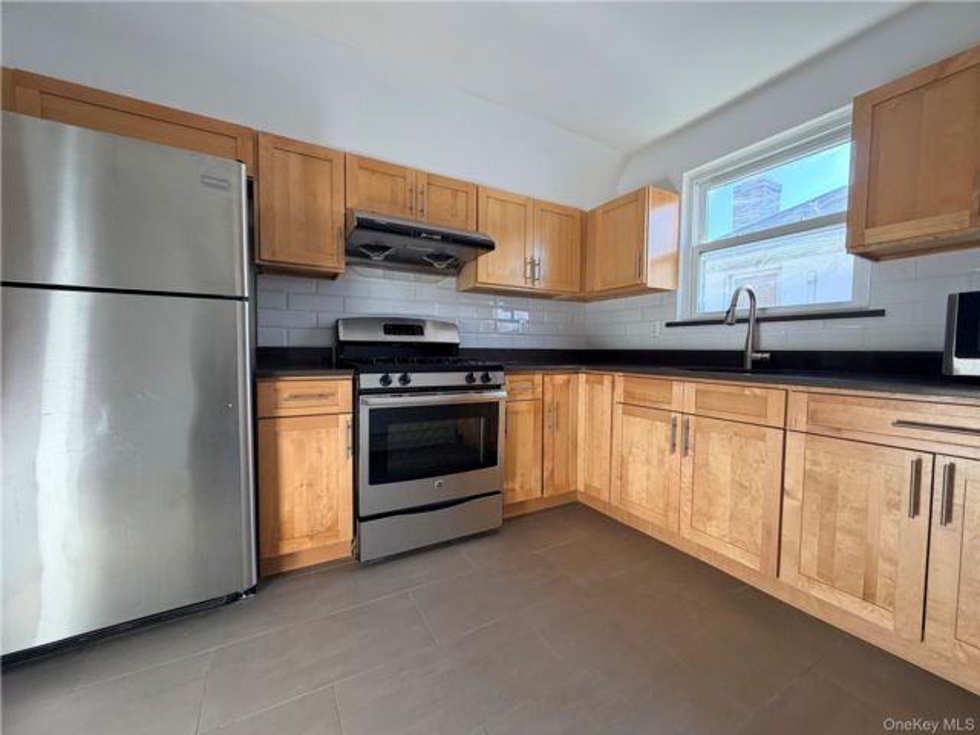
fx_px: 396
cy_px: 368
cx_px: 490
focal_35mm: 14
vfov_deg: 85.7
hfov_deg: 102.1
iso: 125
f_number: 2.2
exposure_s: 1/121
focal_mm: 2.22
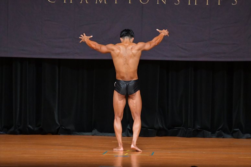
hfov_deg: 7.6
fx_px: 1882
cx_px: 126
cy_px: 84
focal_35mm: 270
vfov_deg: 5.1
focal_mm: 180
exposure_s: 1/400
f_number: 5.6
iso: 5000
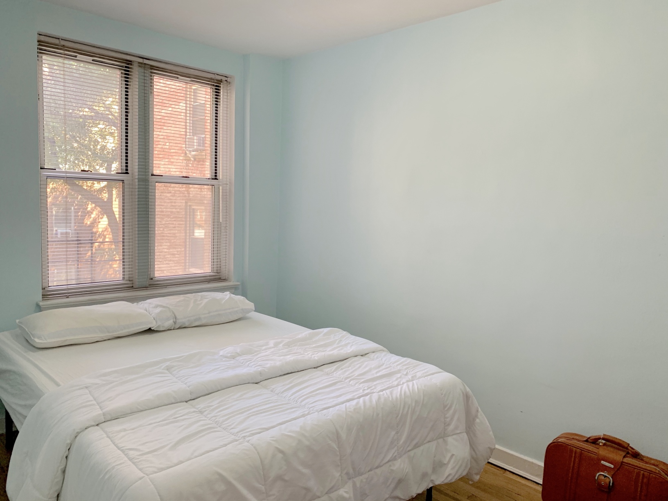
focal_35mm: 26
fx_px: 502
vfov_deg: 53.1
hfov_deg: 67.3
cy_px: 250
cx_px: 334
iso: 80
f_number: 1.8
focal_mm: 4.25
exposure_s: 1/60
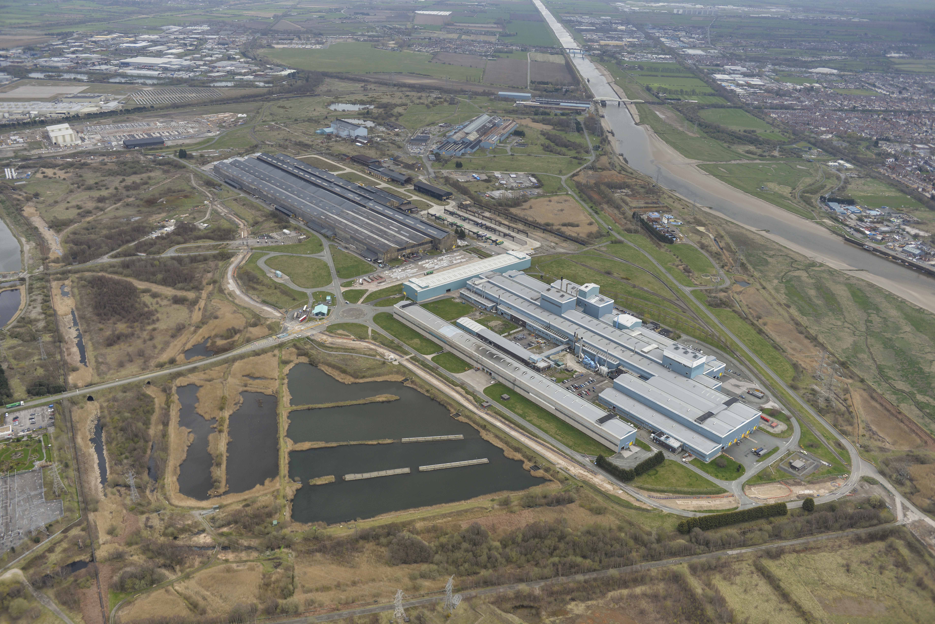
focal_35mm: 29
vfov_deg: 45.0
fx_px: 753
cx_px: 468
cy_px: 312
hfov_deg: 63.6
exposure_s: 1/1600
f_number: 4
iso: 250
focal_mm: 29
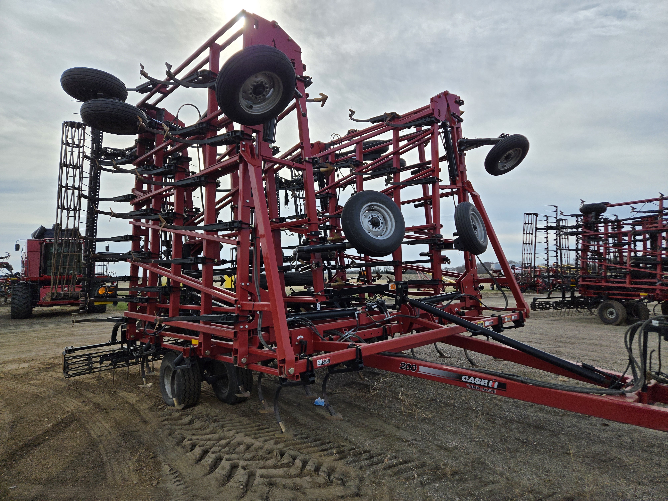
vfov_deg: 58.9
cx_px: 334
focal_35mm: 23
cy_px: 250
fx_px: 444
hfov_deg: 73.9
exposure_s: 1/2843
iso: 25
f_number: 1.8
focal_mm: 5.4
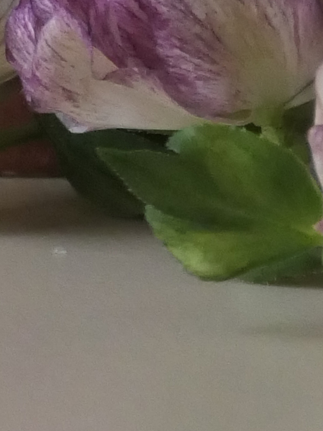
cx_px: 289
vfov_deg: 1.2
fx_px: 20976
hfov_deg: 0.9
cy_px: -1126
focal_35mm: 1686
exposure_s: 1/80
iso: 1600
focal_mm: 78.73
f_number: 4
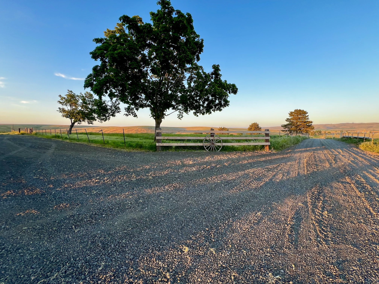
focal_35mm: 13
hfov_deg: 106.2
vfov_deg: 89.9
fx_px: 142
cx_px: 190
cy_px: 142
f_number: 1.8
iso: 32
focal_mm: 1.57
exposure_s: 1/99
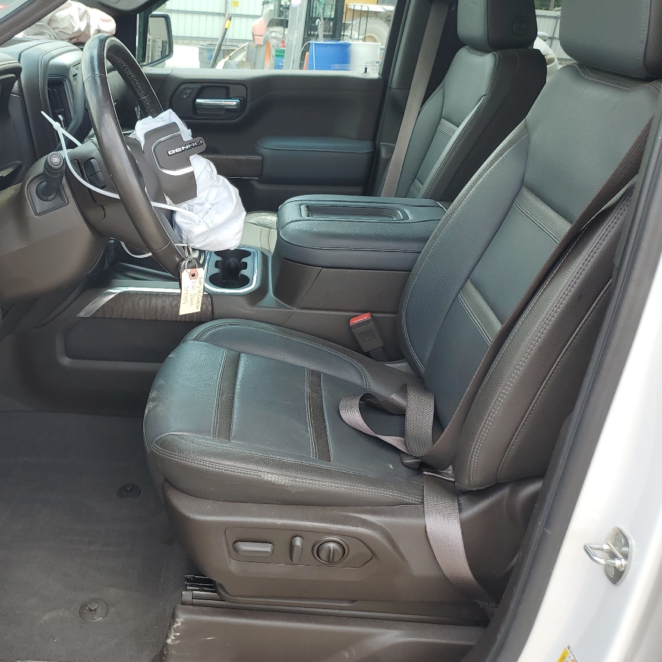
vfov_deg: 49.7
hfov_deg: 48.8
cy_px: 317
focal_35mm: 33
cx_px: 216
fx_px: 714
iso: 50
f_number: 1.5
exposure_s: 1/370
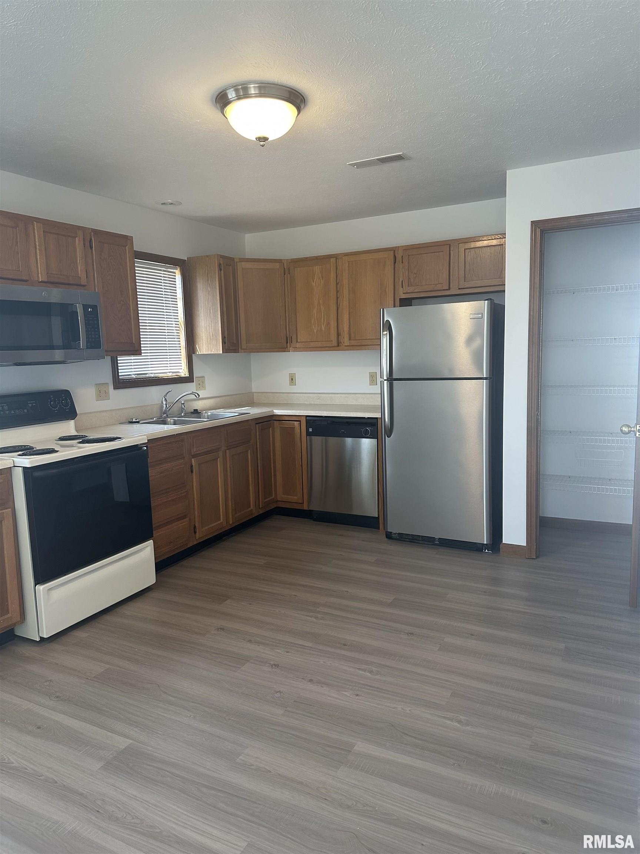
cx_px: 320
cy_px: 427
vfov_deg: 71.6
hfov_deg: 56.8
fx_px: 592
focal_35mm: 24
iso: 160
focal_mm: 6.86
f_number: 1.78
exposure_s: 1/120
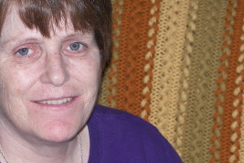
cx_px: 52
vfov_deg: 6.7
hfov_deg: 10.0
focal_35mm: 205
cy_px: 59
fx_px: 1389
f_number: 3.6
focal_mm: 19.5
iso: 50
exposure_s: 1/125
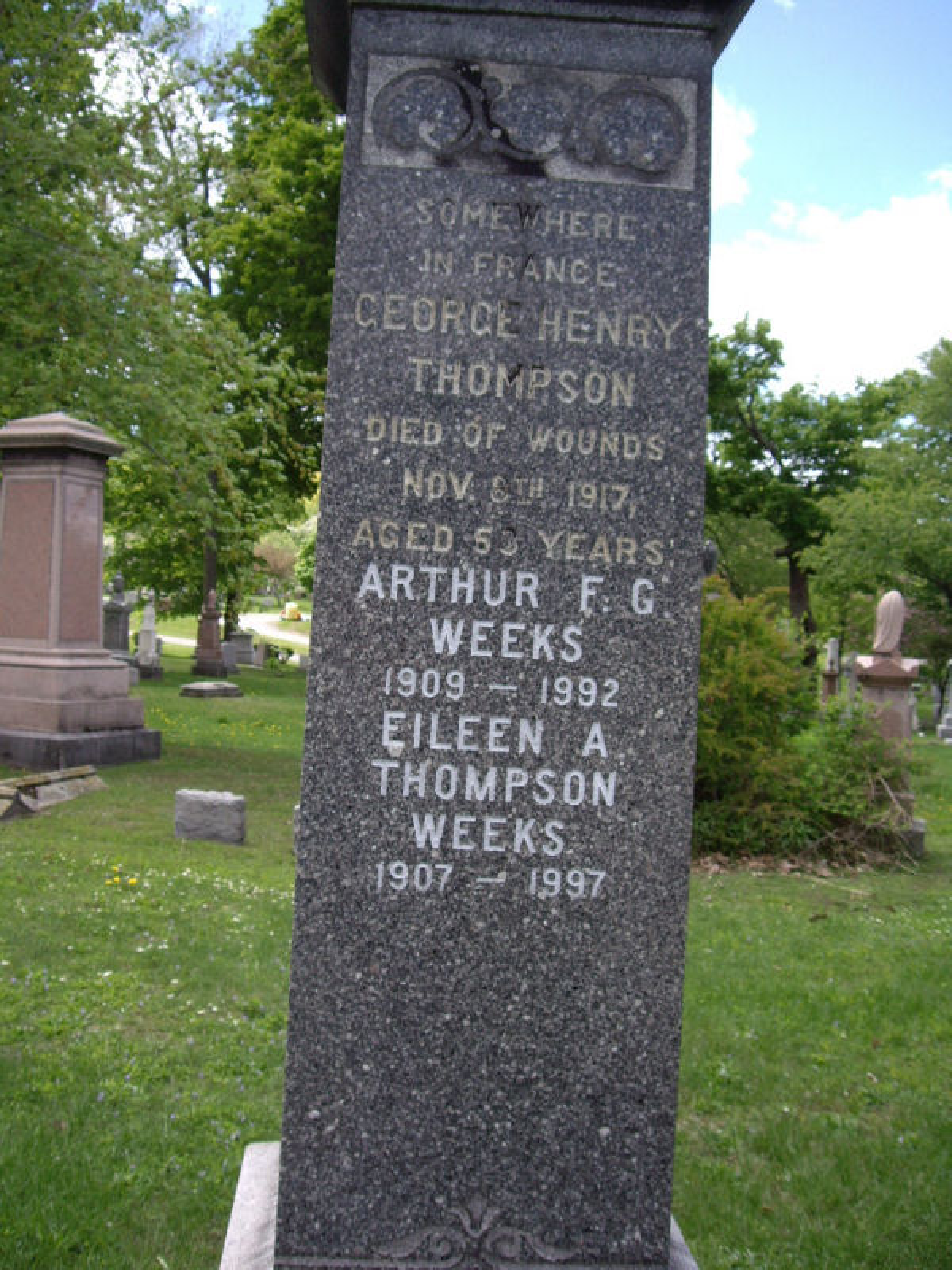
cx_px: 476
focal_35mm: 38
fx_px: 1393
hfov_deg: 37.7
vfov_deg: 49.0
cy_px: 635
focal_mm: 6.2
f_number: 4.3
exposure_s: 1/250
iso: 64
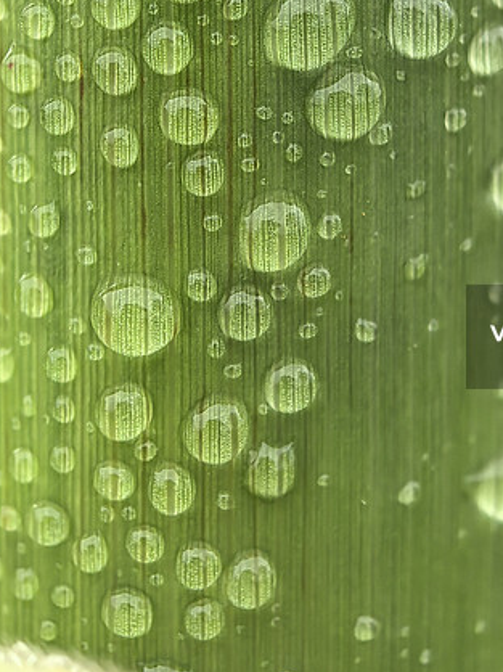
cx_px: 342
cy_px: 35
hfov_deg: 8.1
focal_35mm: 182
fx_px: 3530
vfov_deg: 10.8
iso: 320
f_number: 2.1
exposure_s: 1/398
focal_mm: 15
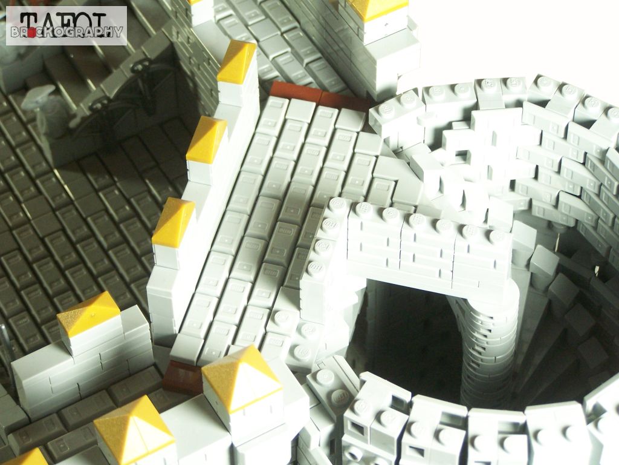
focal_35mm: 105
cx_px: 310
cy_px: 232
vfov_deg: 14.1
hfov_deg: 18.7
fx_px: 1878
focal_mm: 17.5
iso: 200
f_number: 3.2
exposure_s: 1/60
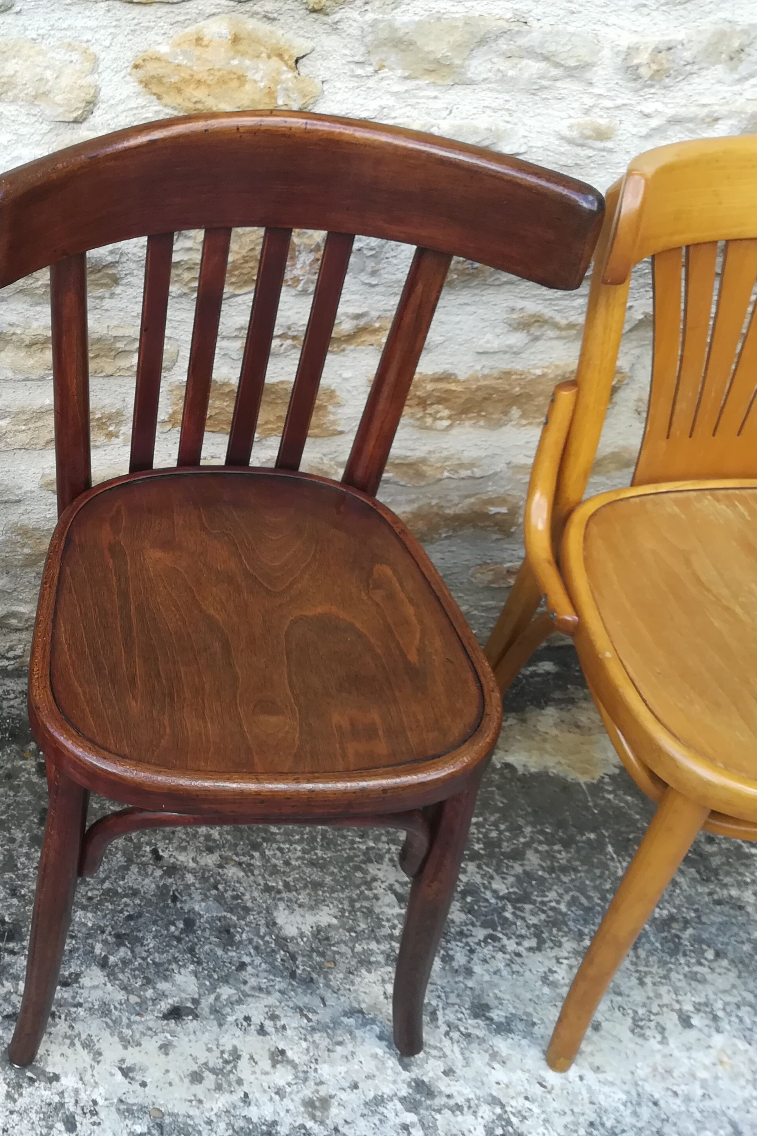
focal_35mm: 37
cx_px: 1
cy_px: 582
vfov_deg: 51.9
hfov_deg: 33.0
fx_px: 1167
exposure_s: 1/100
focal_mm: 3.83
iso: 50
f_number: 2.2
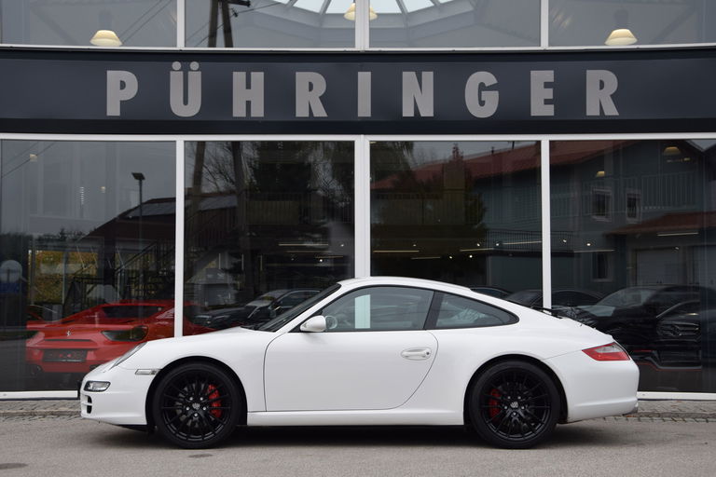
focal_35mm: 52
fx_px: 1044
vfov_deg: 25.8
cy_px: 238
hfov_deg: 37.9
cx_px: 358
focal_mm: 35
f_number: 8
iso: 220
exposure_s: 1/250
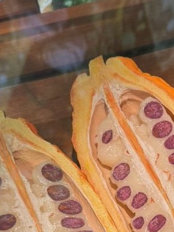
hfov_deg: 19.0
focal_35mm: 77
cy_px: 215
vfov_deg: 24.5
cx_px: 125
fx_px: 516
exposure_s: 1/108
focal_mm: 6.76
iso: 100
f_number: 1.78
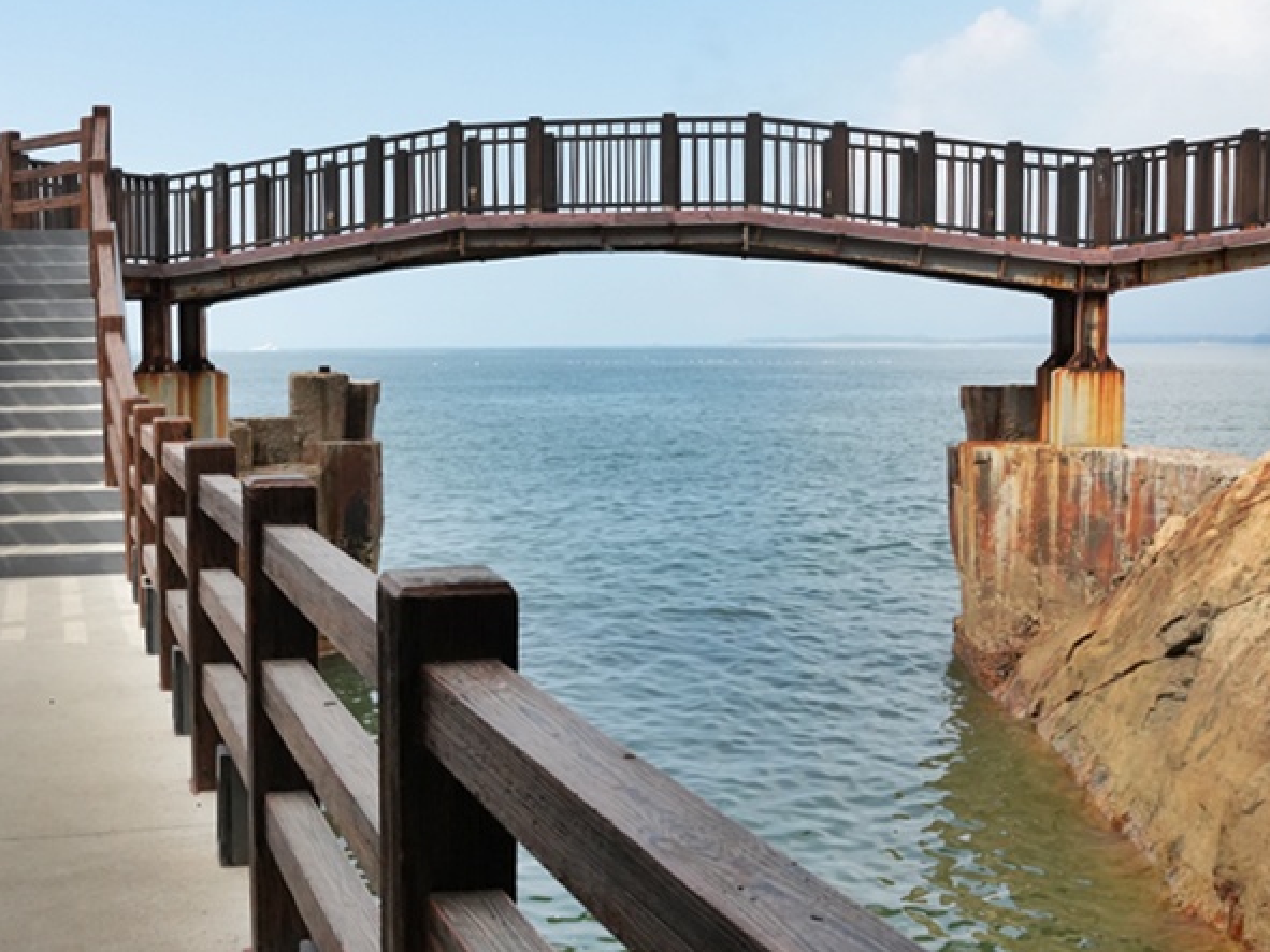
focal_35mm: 40
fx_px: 1467
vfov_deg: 35.9
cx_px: 395
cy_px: 500
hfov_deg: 45.9
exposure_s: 1/3200
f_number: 10
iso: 3200
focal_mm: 24
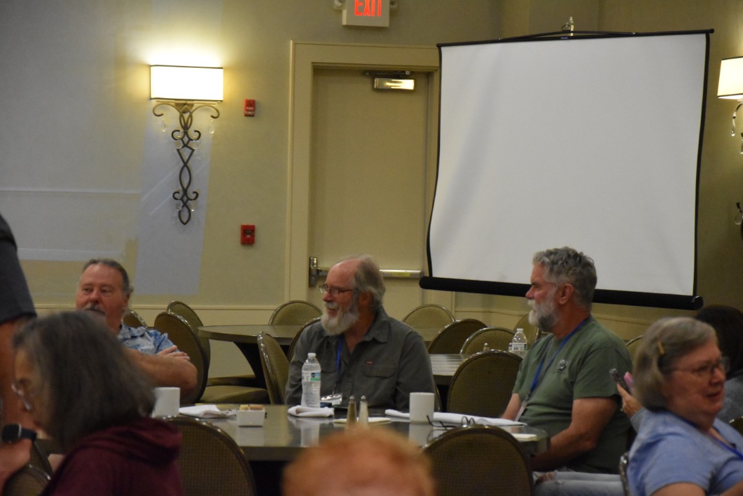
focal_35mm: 138
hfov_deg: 14.9
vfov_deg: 9.9
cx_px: 372
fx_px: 2848
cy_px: 248
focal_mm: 92
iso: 6400
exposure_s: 1/125
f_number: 5.6
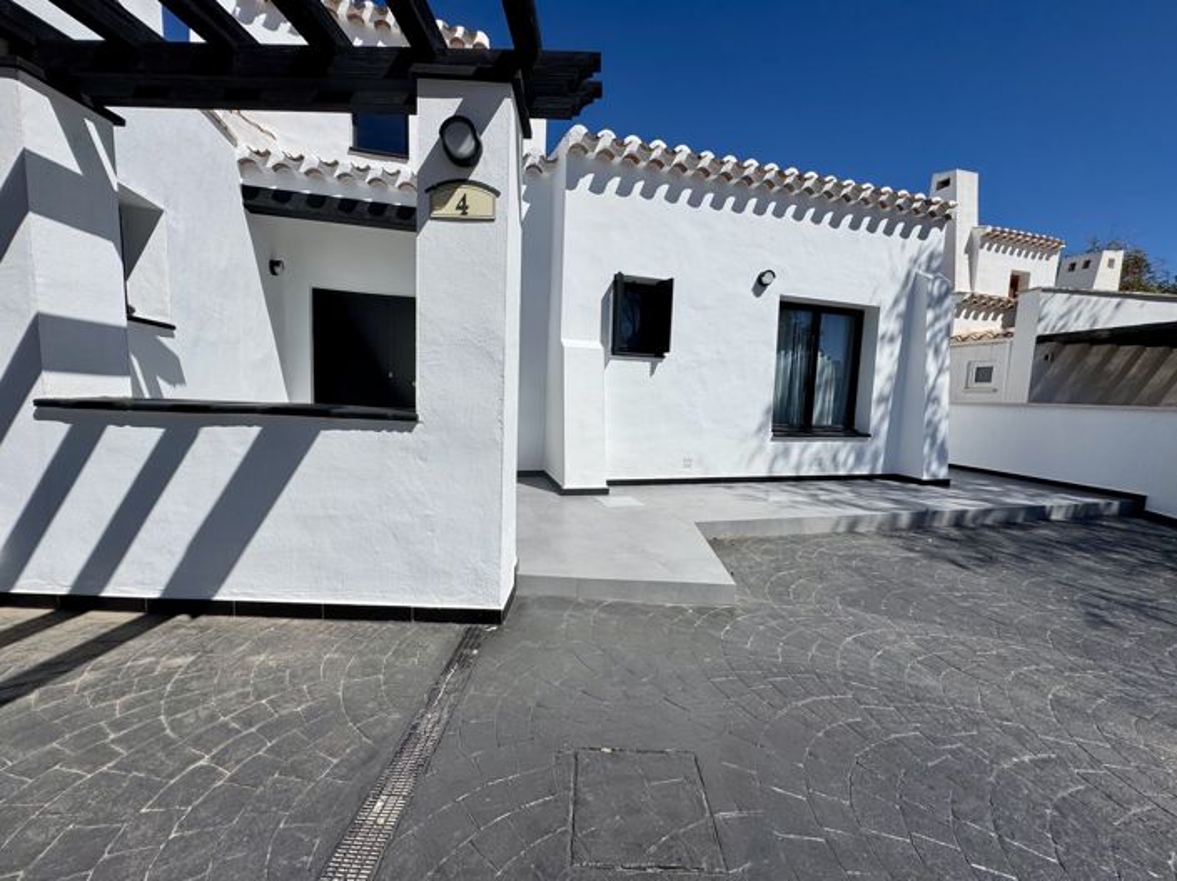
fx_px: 476
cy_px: 440
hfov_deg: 102.1
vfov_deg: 85.6
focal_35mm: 14
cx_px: 588
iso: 40
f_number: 2.2
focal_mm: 2.22
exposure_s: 1/5650
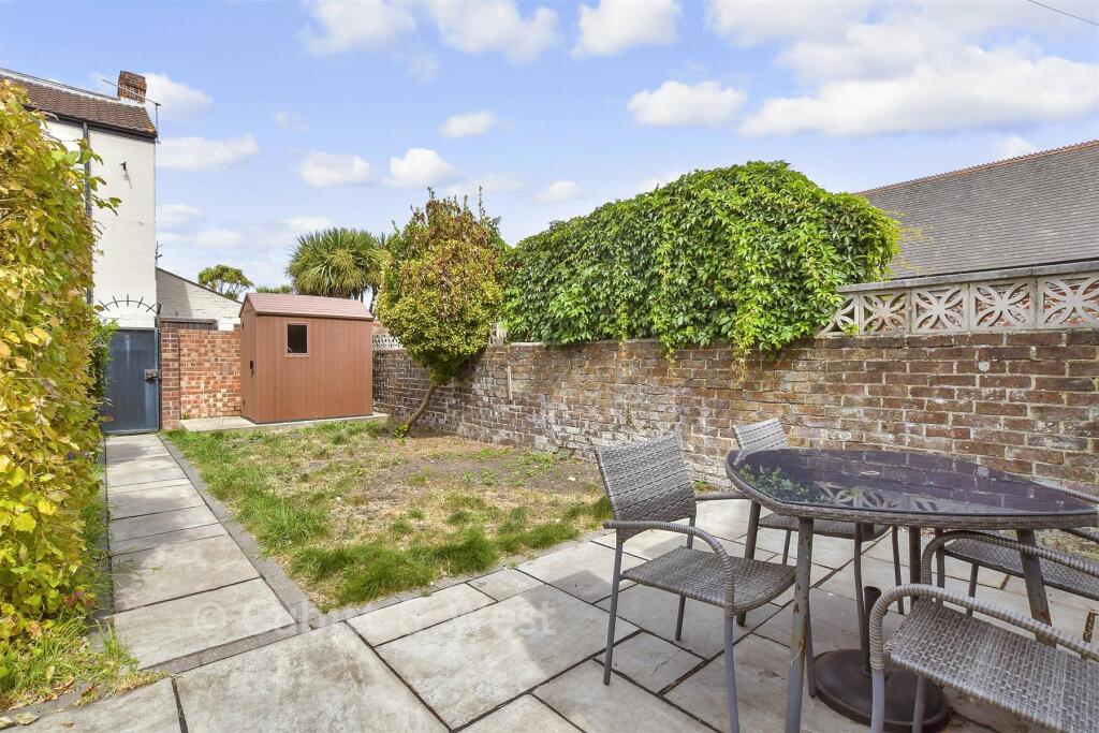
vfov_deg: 73.8
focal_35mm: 16
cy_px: 366
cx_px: 550
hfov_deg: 96.7
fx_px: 488
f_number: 13
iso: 500
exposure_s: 1/250
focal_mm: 11
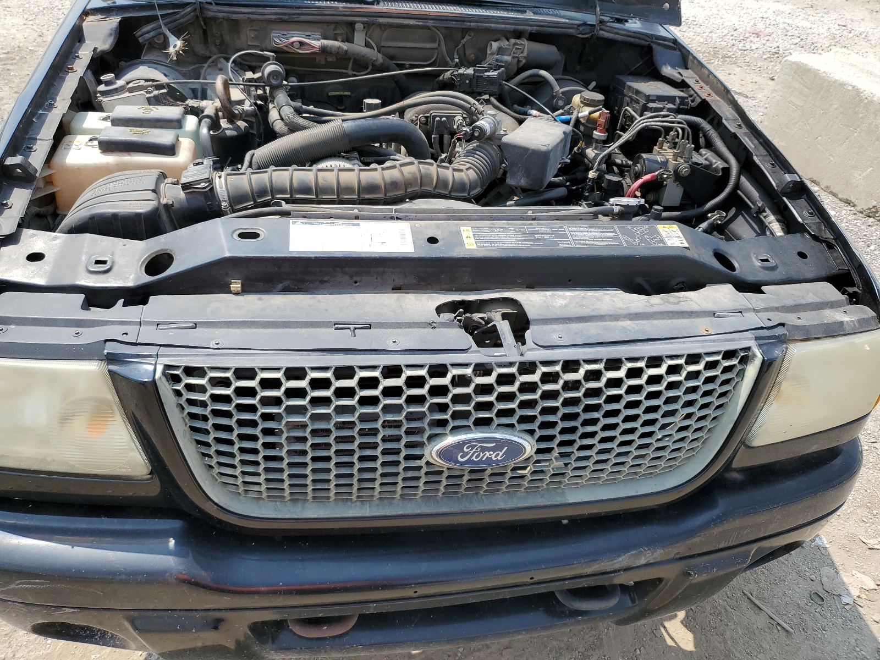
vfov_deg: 53.1
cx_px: 440
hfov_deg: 67.3
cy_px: 330
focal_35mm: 26
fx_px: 661
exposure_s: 1/2000
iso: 50
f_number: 1.5
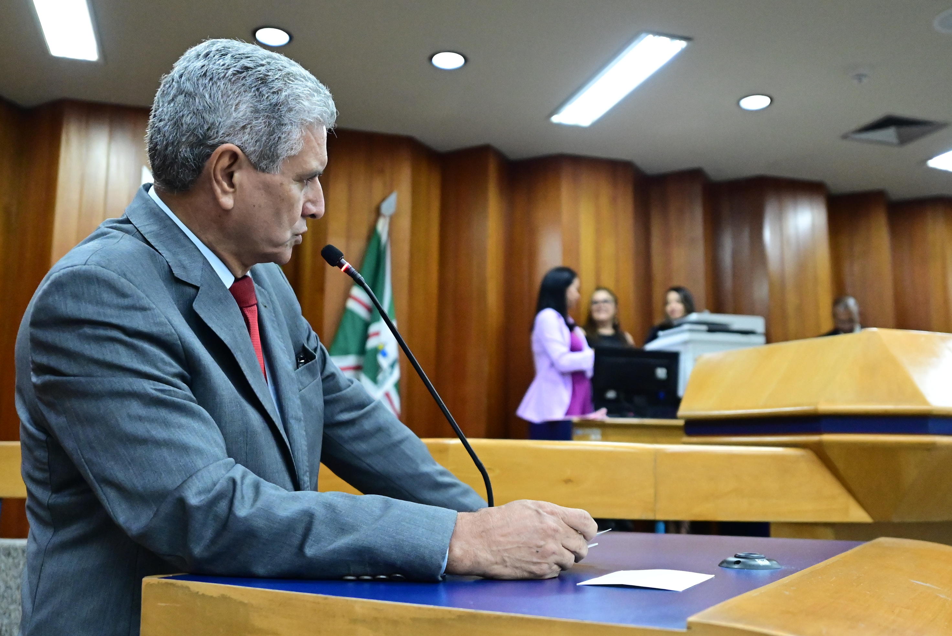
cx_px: 476
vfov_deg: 36.9
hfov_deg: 53.1
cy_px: 318
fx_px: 953
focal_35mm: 36
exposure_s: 1/250
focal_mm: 24
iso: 6400
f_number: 2.8
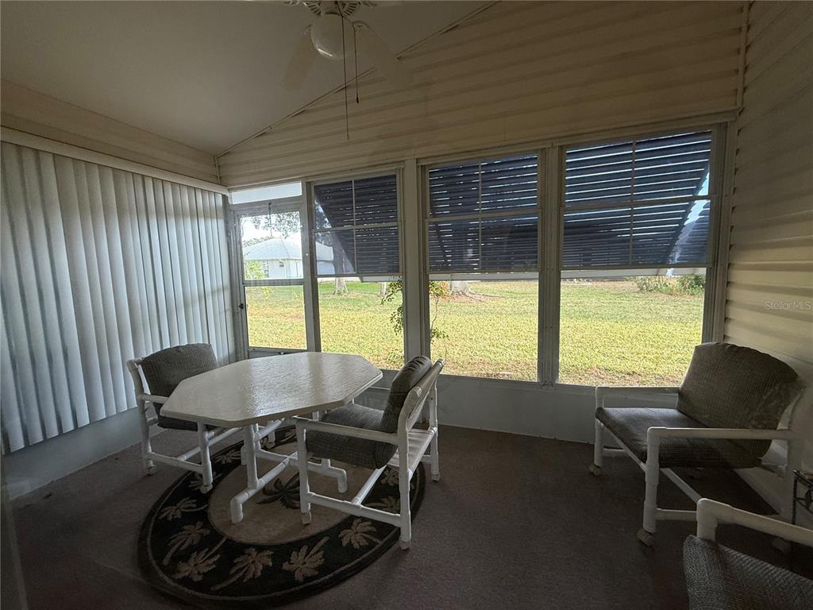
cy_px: 305
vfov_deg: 85.7
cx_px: 406
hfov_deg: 102.1
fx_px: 329
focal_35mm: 14
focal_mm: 2.22
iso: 125
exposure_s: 1/99
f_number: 2.2
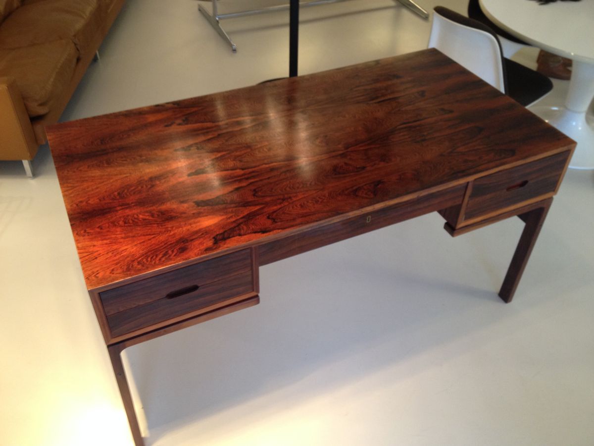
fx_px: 601
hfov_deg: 52.6
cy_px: 223
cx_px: 297
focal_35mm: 35
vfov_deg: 40.7
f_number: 2.4
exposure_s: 1/20
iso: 100
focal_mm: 4.28
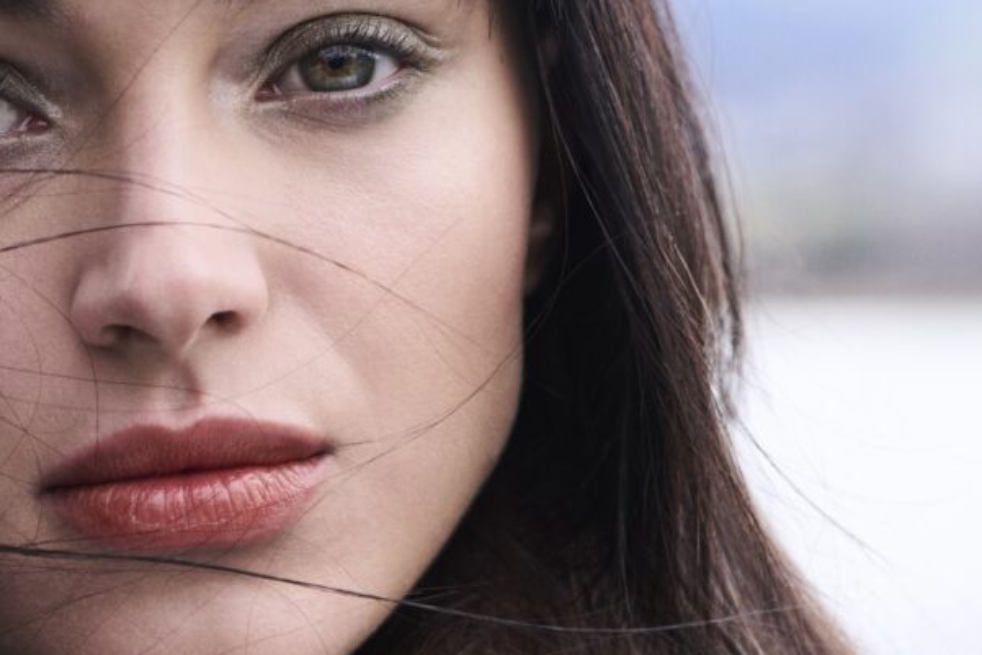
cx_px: 158
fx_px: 4911
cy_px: 246
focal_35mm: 180
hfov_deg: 11.4
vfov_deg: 7.6
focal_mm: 105
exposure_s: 1/400
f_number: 7.1
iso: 800
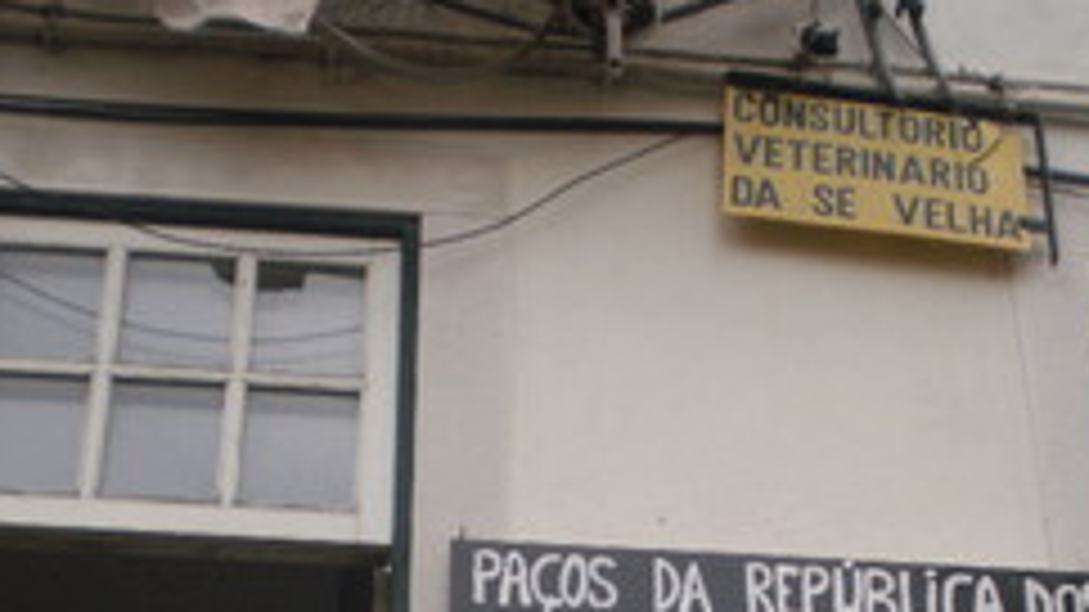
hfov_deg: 26.1
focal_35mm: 81
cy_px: 713
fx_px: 2338
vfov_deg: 14.5
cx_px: 688
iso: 100
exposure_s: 1/400
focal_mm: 6.3
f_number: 3.1
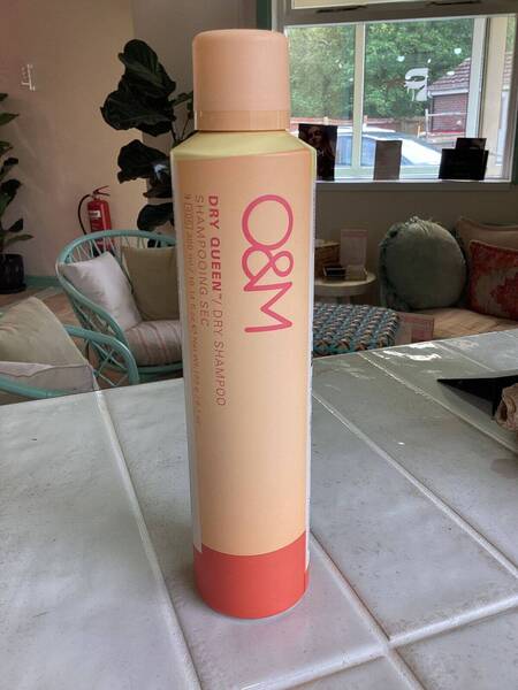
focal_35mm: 31
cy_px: 345
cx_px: 259
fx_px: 619
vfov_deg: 58.4
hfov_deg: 45.4
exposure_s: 1/120
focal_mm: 3.3
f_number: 2.4
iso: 64
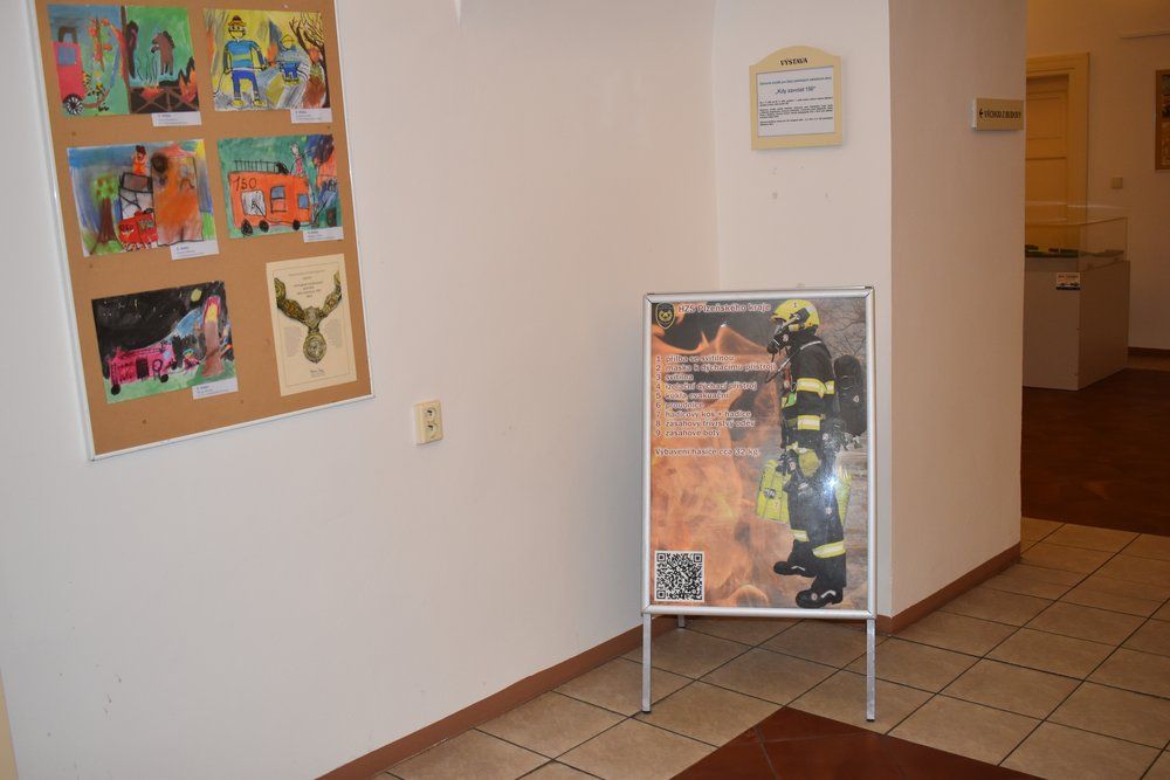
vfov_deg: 36.9
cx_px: 585
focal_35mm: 36
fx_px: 1170
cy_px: 390
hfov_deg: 53.1
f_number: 4.5
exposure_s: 1/80
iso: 800
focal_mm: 24
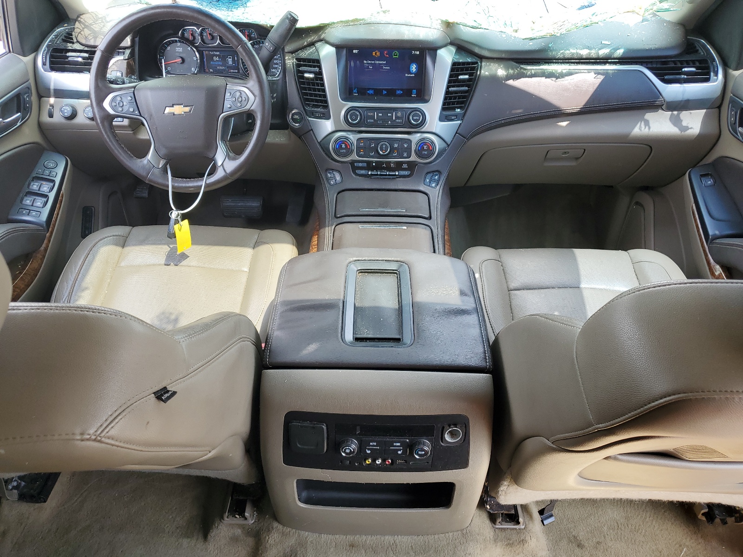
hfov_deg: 67.3
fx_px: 558
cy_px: 278
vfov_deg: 53.1
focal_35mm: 26
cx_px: 372
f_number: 1.5
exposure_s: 1/213
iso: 50
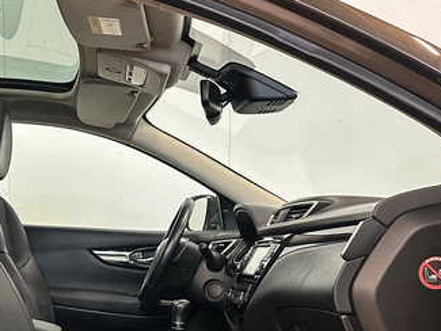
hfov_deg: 38.8
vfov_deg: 29.1
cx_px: 121
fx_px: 612
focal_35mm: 48
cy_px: 294
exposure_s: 1/50
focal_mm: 6.86
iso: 800
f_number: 1.8
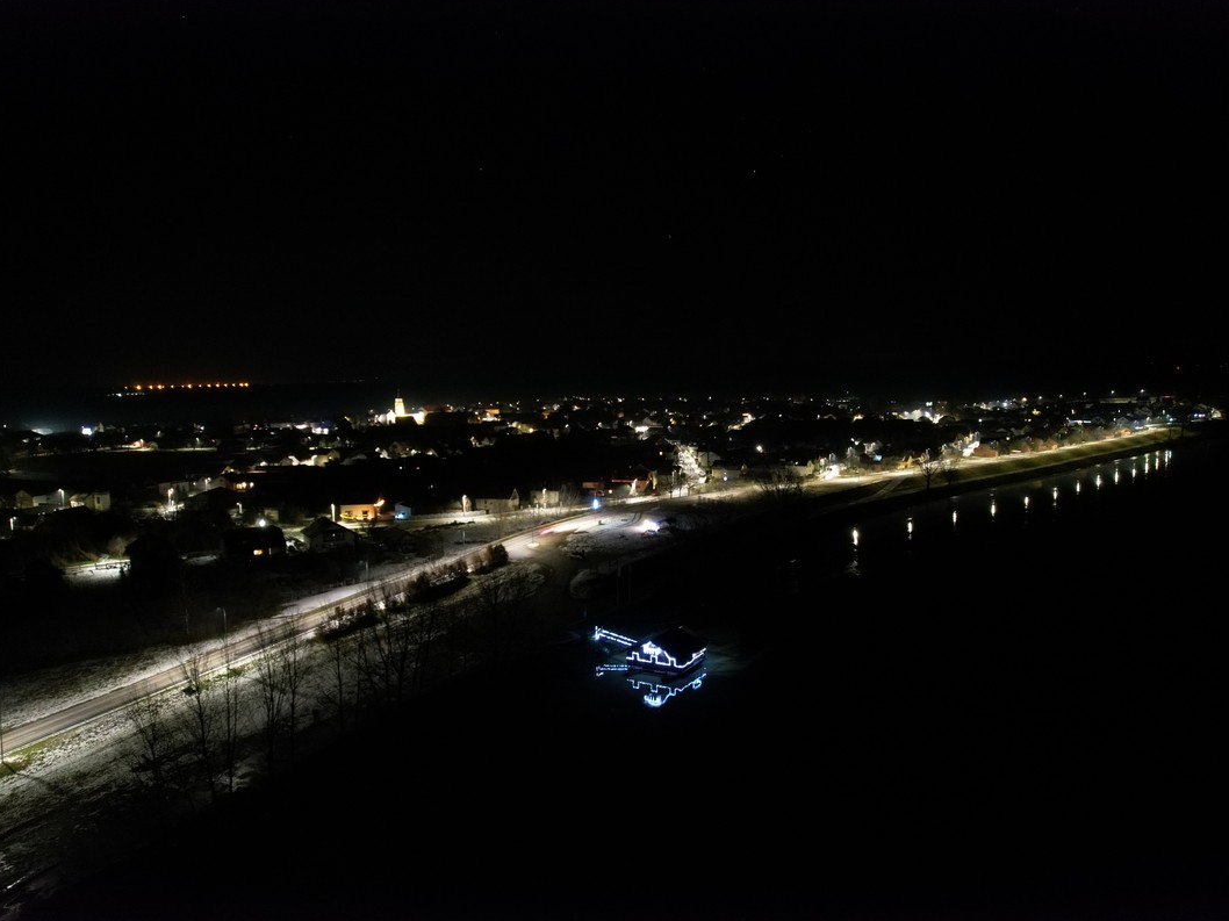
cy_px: 458
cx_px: 616
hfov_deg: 71.6
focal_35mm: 24
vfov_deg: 56.8
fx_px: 852
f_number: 2.8
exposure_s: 1/3
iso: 2290
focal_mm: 8.38
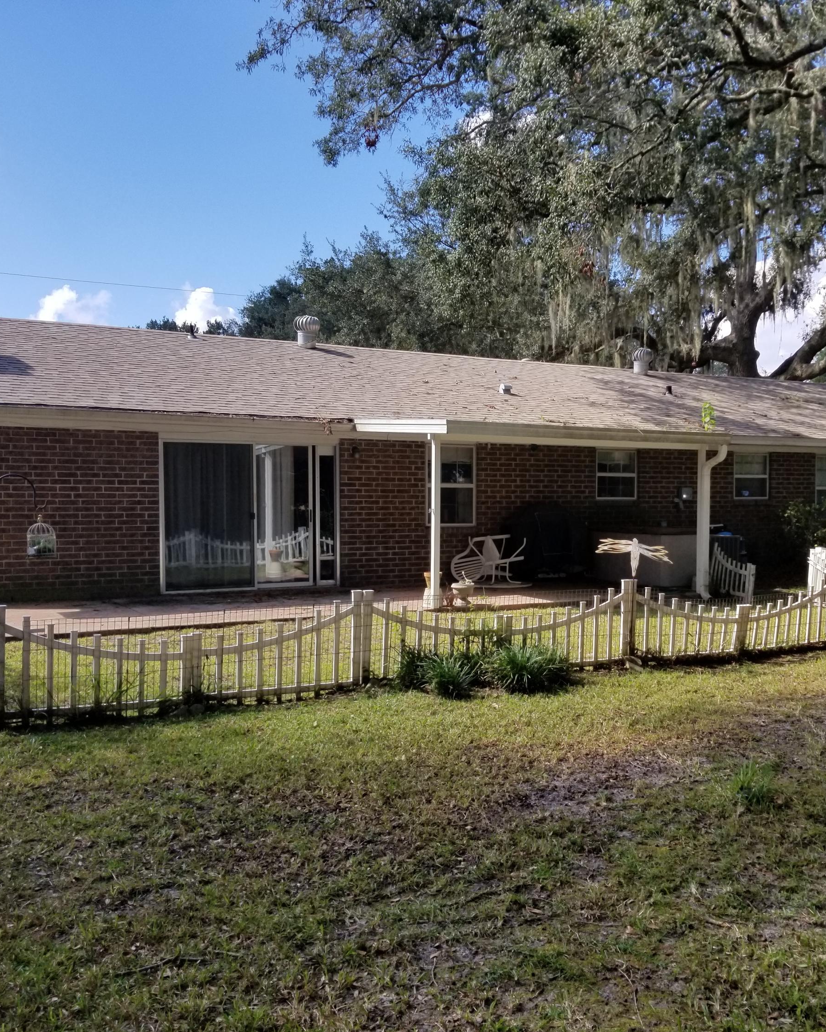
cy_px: 518
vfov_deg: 52.8
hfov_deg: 43.1
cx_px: 510
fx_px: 1039
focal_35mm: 34
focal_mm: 4.3
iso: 50
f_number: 1.7
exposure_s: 1/2066
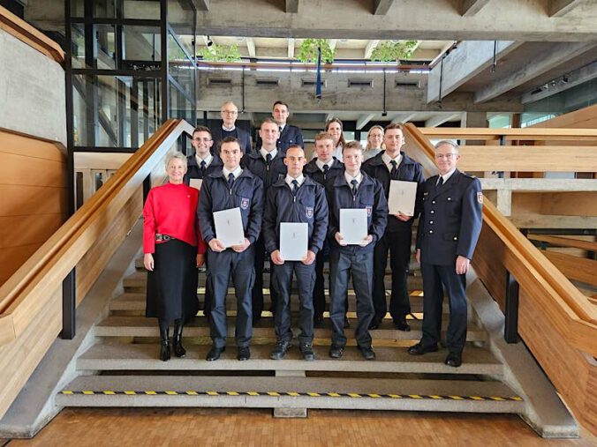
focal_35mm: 23
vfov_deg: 58.9
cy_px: 224
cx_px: 298
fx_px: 397
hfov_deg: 73.9
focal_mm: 5.4
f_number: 1.8
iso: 640
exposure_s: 1/142
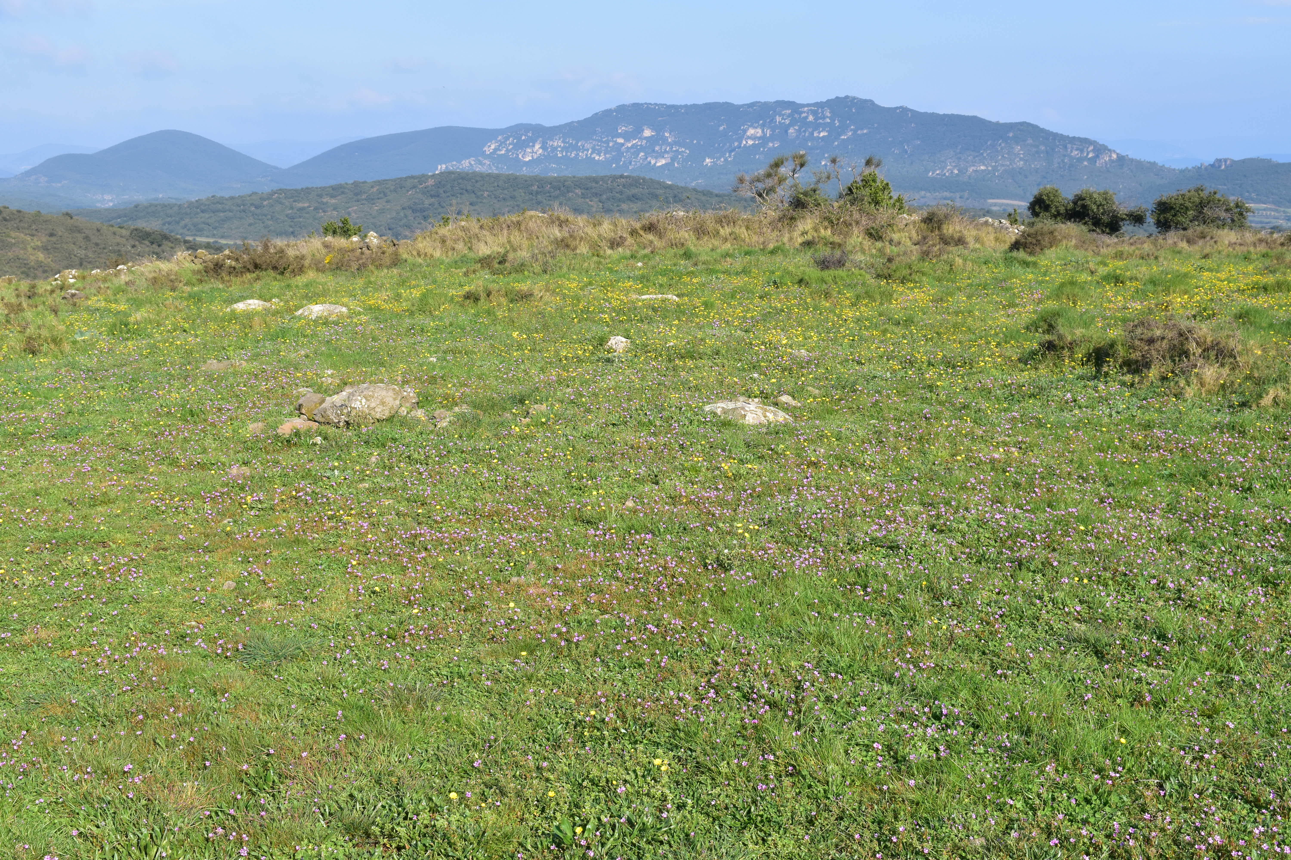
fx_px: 1667
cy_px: 430
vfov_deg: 28.9
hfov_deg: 42.3
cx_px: 646
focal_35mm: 46
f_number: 16
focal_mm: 31
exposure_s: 1/250
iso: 400
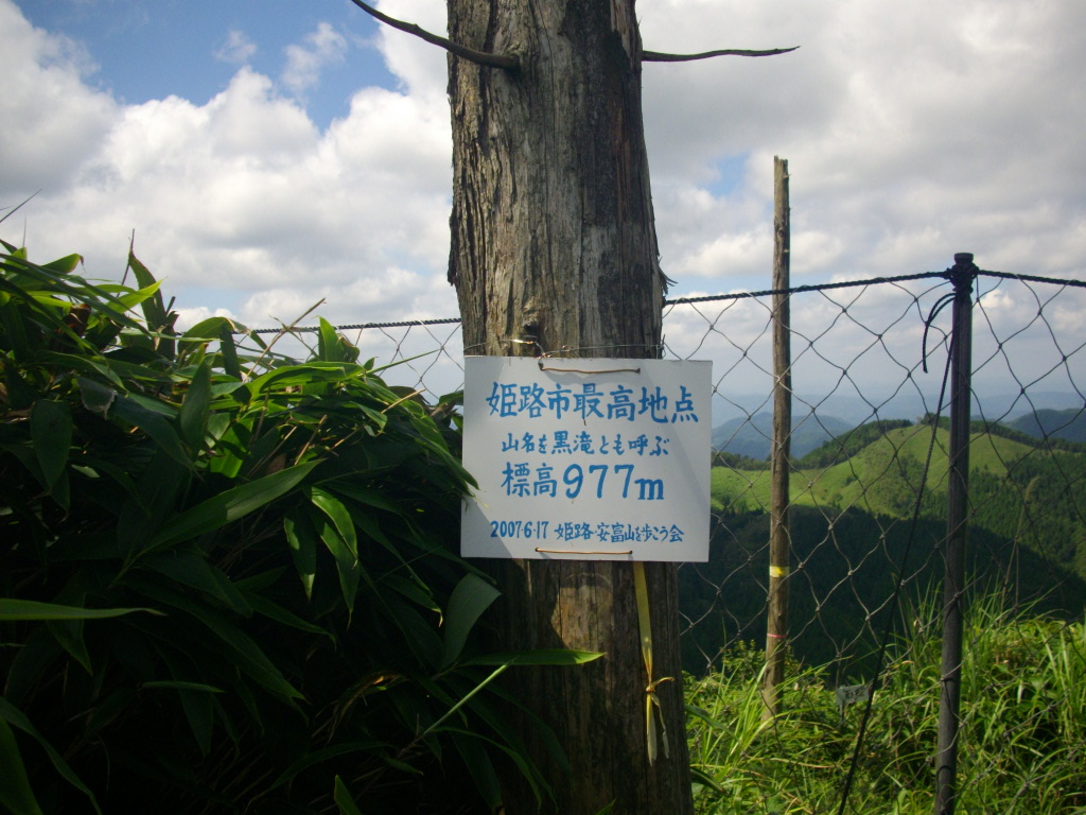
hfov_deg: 50.1
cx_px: 543
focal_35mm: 37
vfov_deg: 38.7
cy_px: 408
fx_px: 1161
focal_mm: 6.2
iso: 100
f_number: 5.6
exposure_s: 1/400
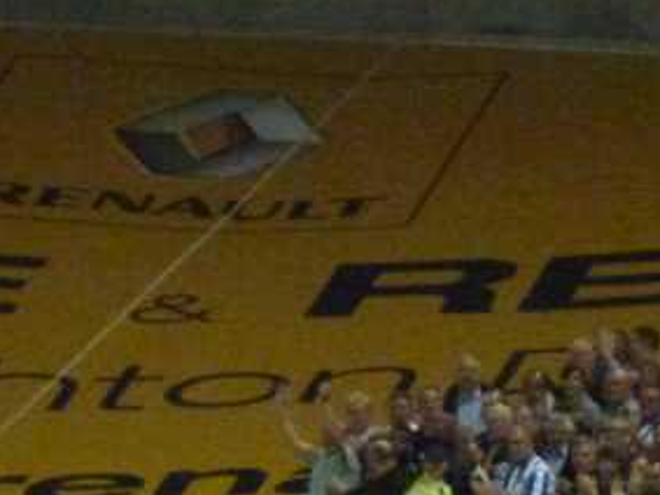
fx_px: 20716
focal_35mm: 1087
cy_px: 565
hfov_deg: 1.8
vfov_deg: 1.4
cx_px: 368
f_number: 5.9
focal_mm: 68.8
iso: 1600
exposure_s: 1/125
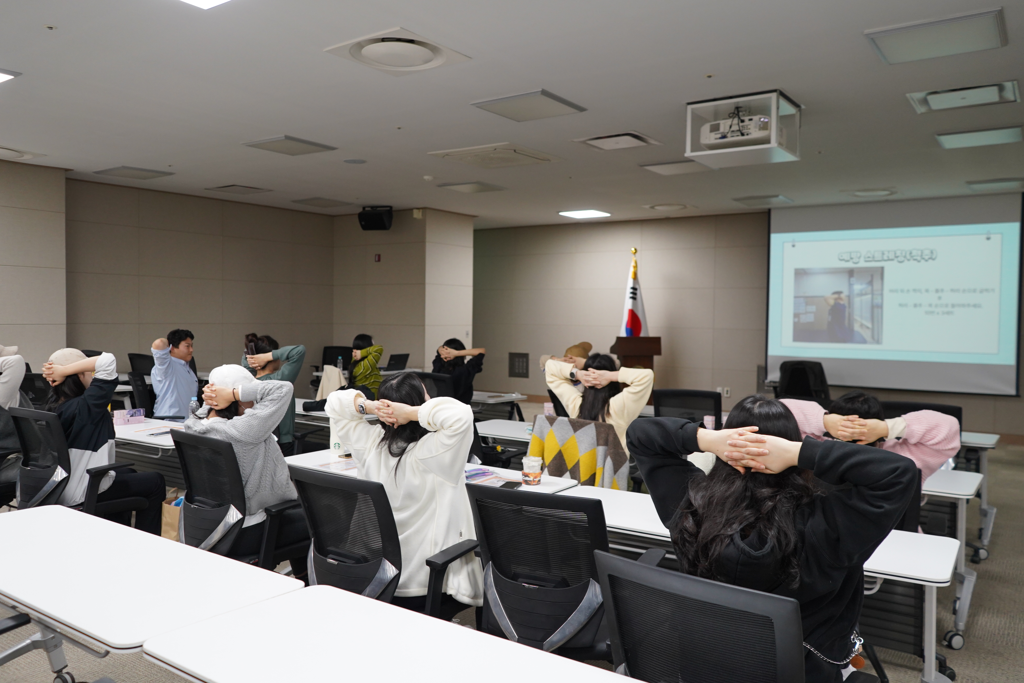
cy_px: 342
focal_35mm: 28
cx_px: 512
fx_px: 796
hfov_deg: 65.5
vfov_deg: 46.4
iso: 1600
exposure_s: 1/160
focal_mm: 28
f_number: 3.2
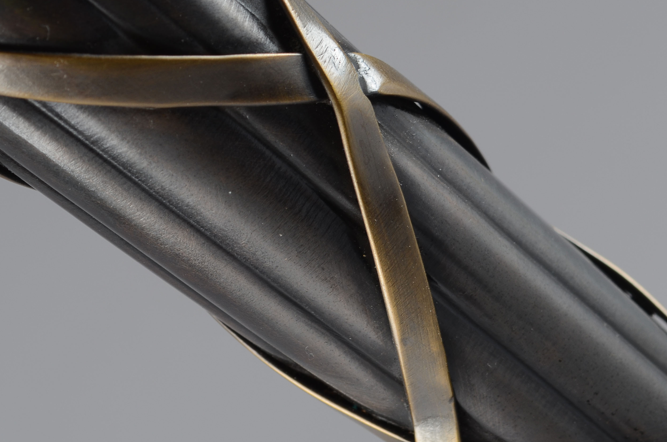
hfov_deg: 14.3
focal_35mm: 144
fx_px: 2660
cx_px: 294
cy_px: 133
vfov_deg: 9.5
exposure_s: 1/80
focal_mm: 55
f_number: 11
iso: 100
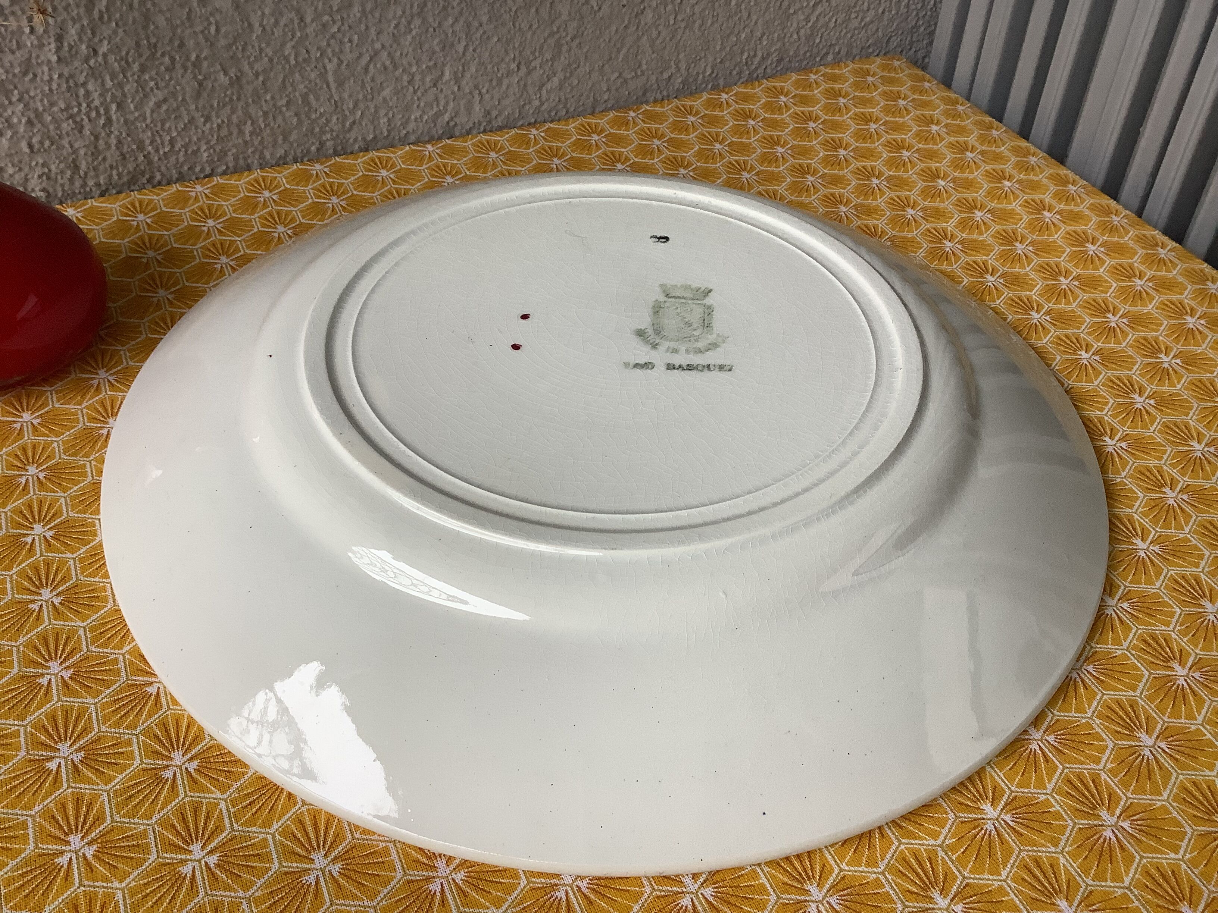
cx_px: 609
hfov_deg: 58.4
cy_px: 456
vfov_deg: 45.4
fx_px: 1091
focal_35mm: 31
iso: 100
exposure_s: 1/100
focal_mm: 3.3
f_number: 2.4
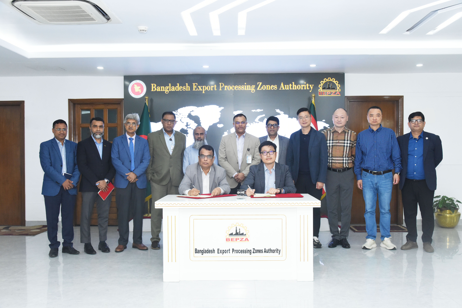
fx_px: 436
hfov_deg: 55.8
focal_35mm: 34
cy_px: 154
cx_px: 231
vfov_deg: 38.9
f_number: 8
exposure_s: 1/200
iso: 3200
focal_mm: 34
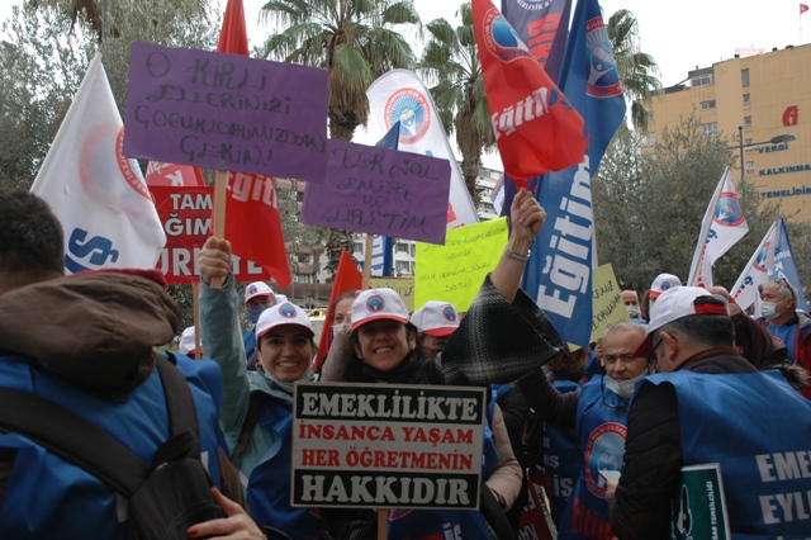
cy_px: 270
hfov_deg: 53.2
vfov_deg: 36.8
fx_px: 811
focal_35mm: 36
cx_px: 406
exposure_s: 1/125
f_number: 6.3
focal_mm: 24
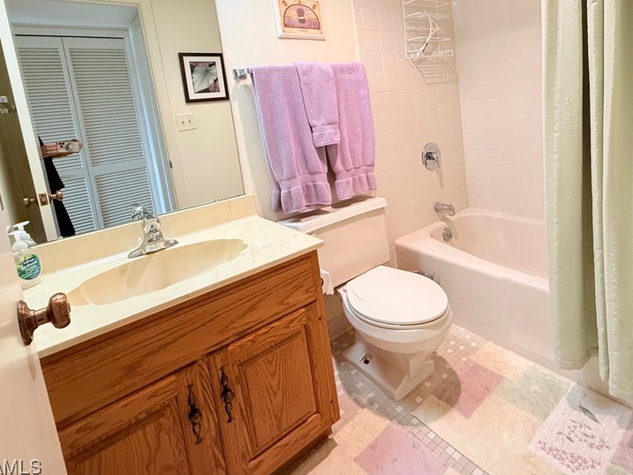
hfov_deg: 80.6
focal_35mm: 20
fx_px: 366
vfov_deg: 63.8
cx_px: 385
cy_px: 147
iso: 200
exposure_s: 1/60
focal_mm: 2.22
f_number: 2.2
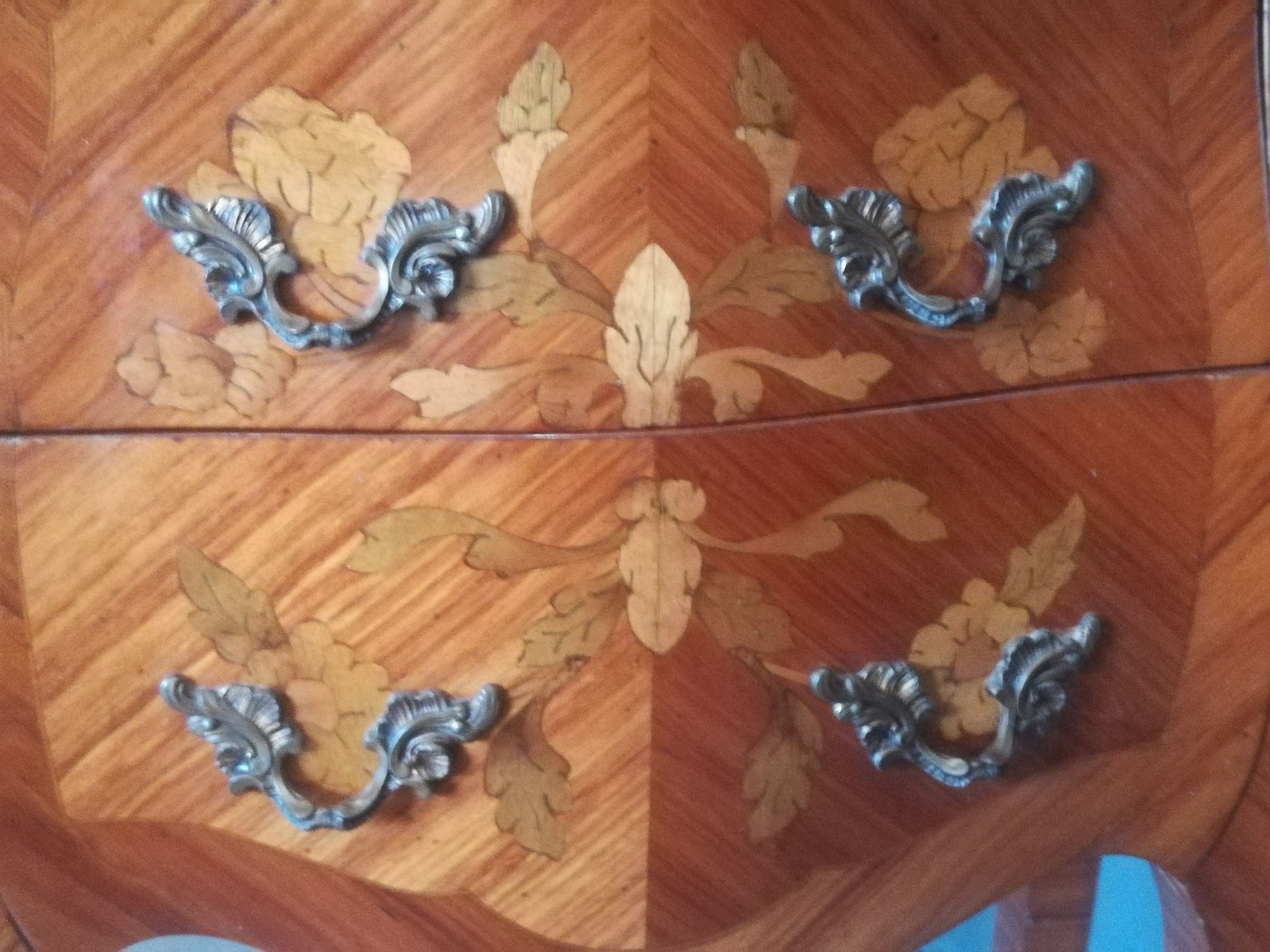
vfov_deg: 29.7
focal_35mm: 49
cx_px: 635
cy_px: 476
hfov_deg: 38.9
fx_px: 1798
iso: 1250
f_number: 2.2
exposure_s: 1/14.3
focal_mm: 3.83
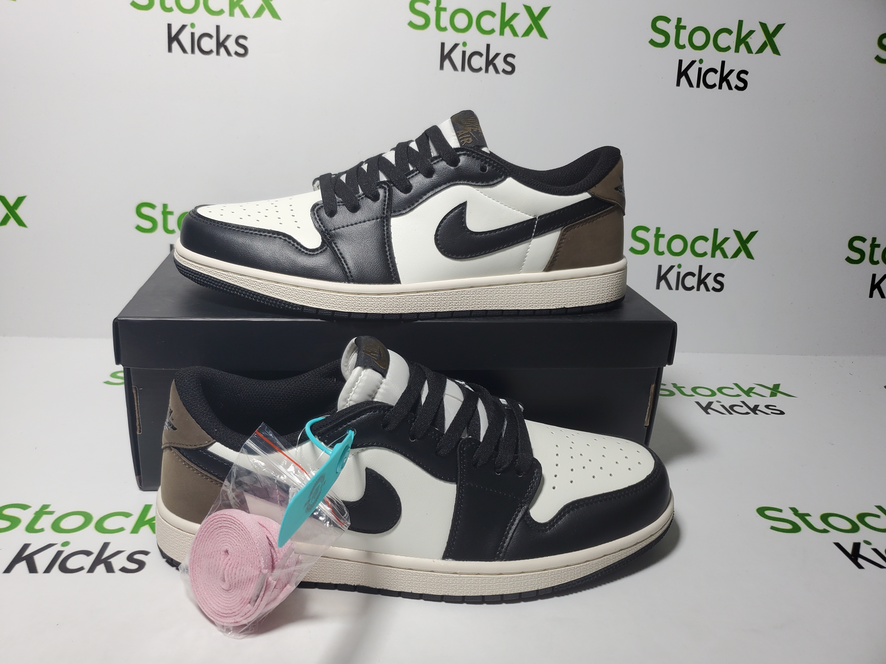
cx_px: 443
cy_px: 332
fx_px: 665
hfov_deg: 67.3
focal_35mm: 26
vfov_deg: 53.1
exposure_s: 1/439
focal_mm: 4.3
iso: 50
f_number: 1.5
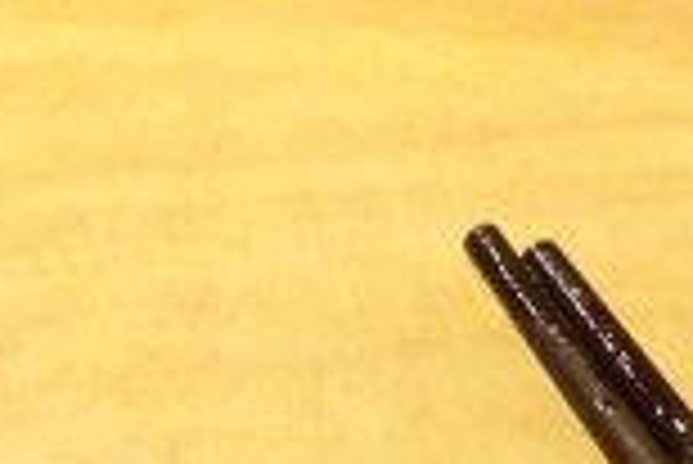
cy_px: 973
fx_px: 3006
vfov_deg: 8.3
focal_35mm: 156
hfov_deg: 13.1
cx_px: 178
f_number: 2.4
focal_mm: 4.12
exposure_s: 1/20
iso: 400
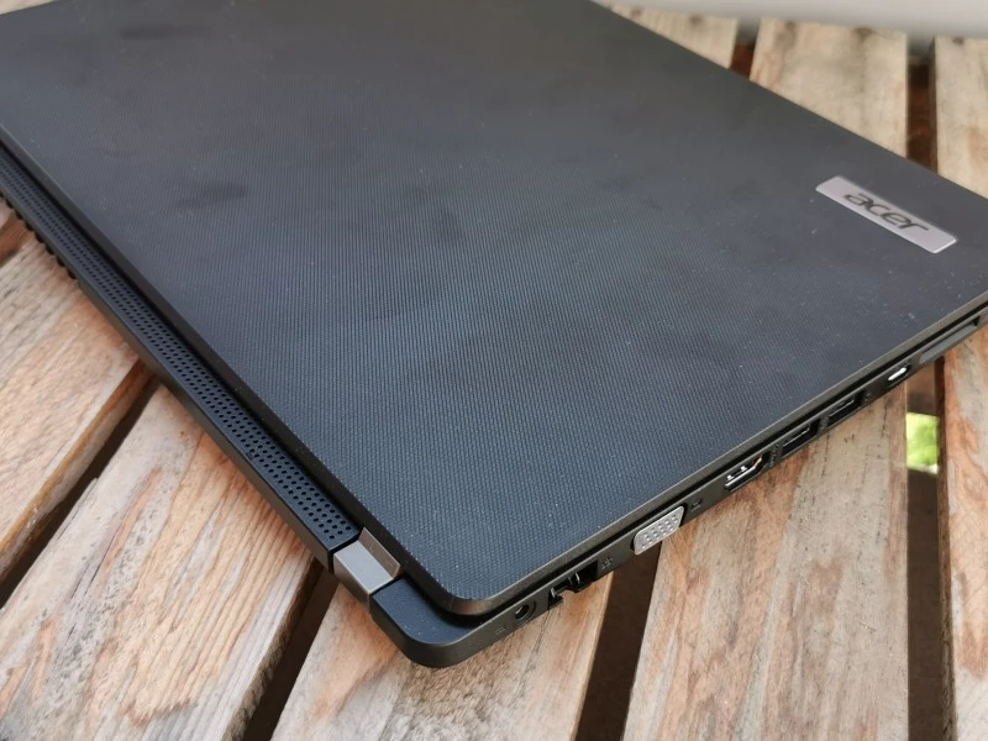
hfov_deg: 46.8
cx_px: 494
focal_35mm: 40
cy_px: 370
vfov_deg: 36.0
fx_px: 1142
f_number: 1.6
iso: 50
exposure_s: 1/153
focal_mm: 5.56
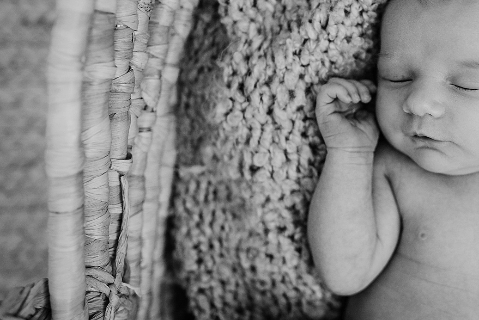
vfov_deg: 25.0
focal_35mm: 54
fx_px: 719
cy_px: 107
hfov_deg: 35.9
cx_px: 366
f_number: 2.2
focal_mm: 35
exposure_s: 1/125
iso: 1000
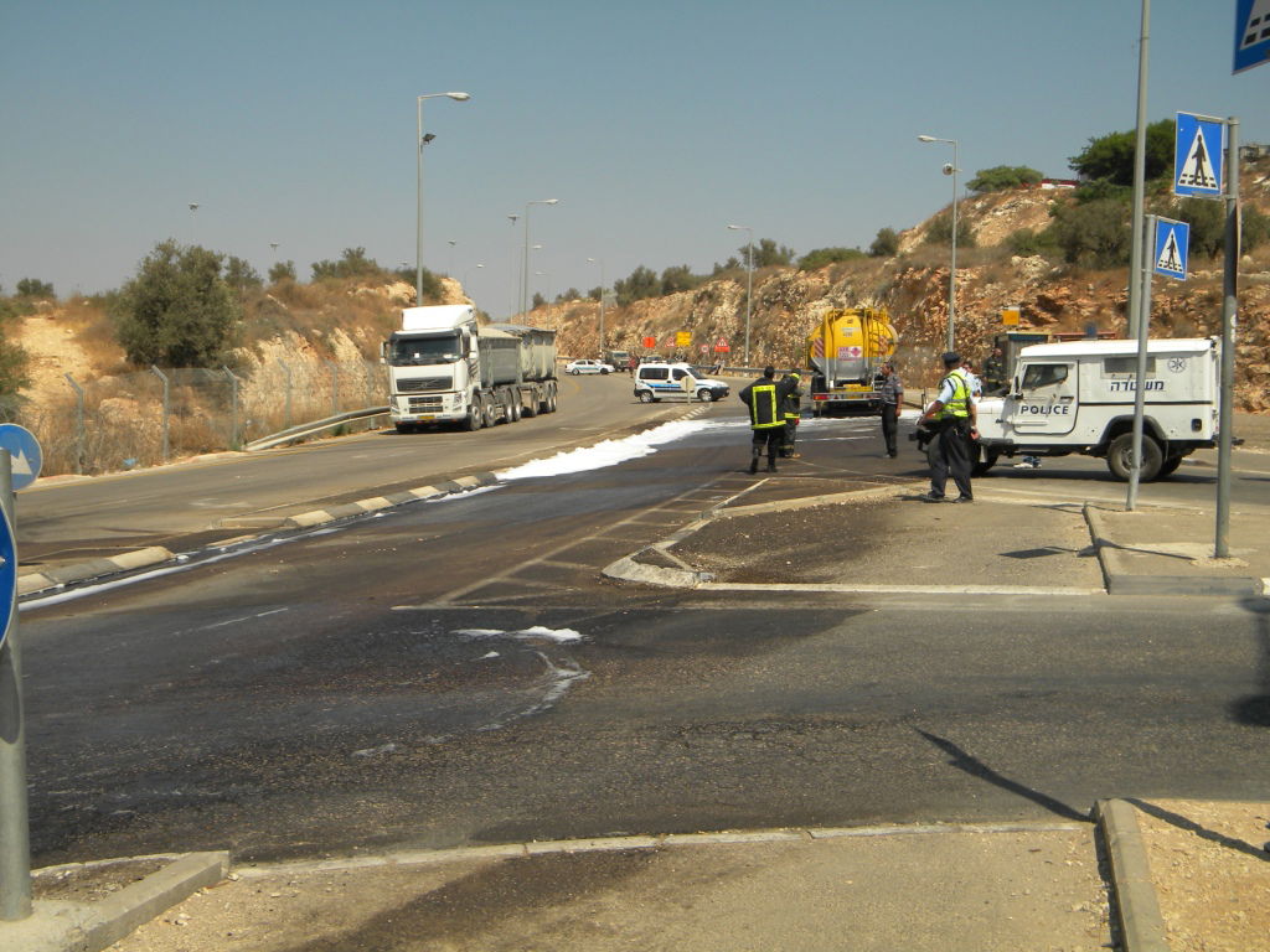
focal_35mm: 41
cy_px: 476
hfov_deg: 45.8
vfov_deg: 35.1
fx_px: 1504
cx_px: 635
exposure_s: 1/358
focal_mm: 7.3
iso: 80
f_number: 7.6
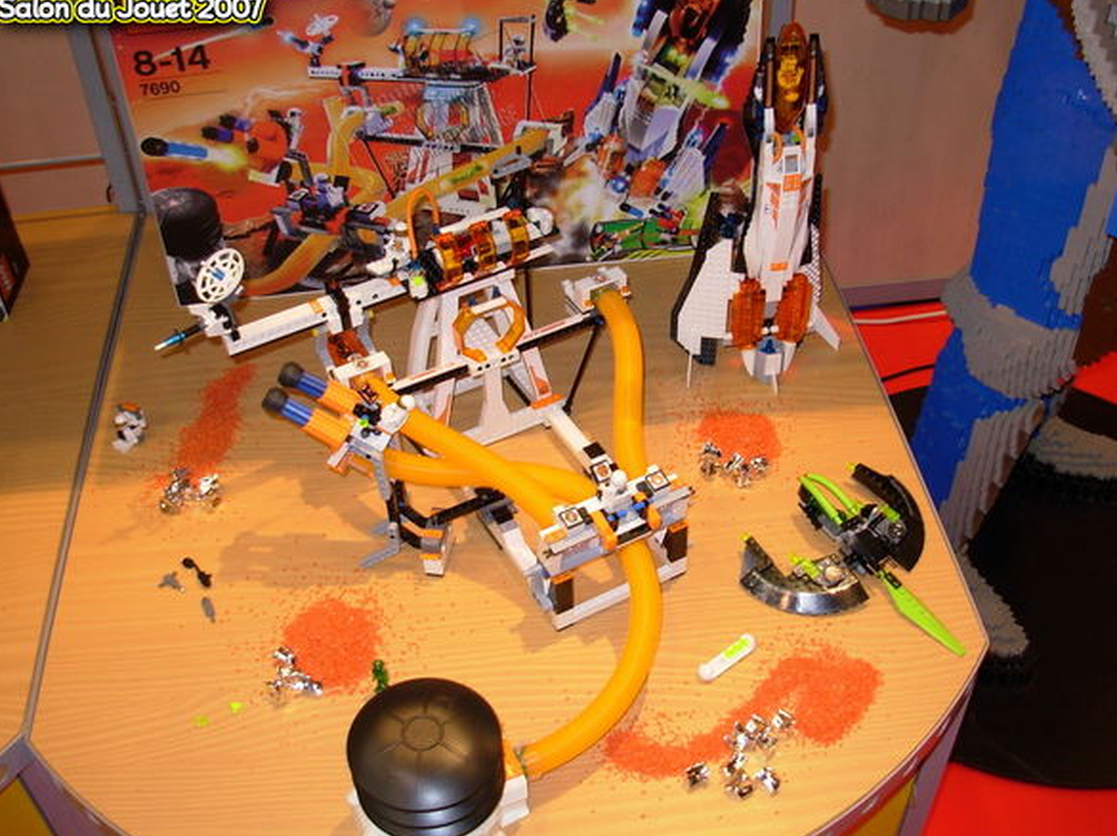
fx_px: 1258
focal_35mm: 39
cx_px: 559
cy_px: 418
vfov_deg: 36.8
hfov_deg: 47.9
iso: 50
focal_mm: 6.3
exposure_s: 1/32
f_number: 2.9
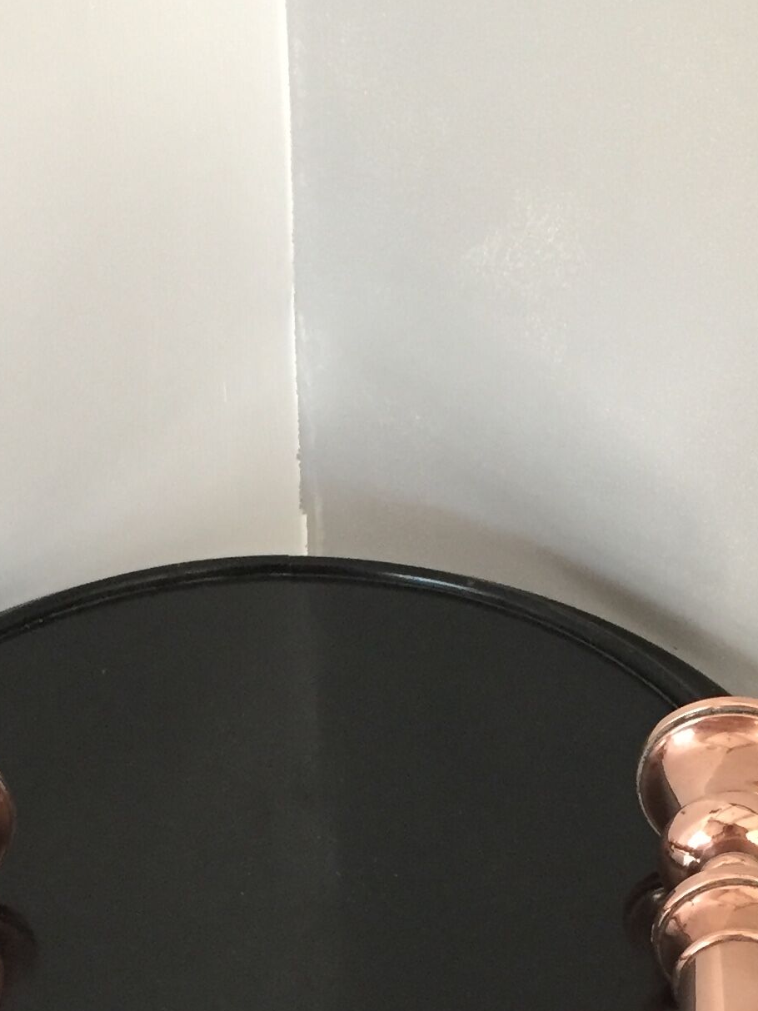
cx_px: 371
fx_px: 2278
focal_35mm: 78
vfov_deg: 24.0
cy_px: 995
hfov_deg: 18.9
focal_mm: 4.15
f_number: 2.2
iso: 200
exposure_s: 1/33
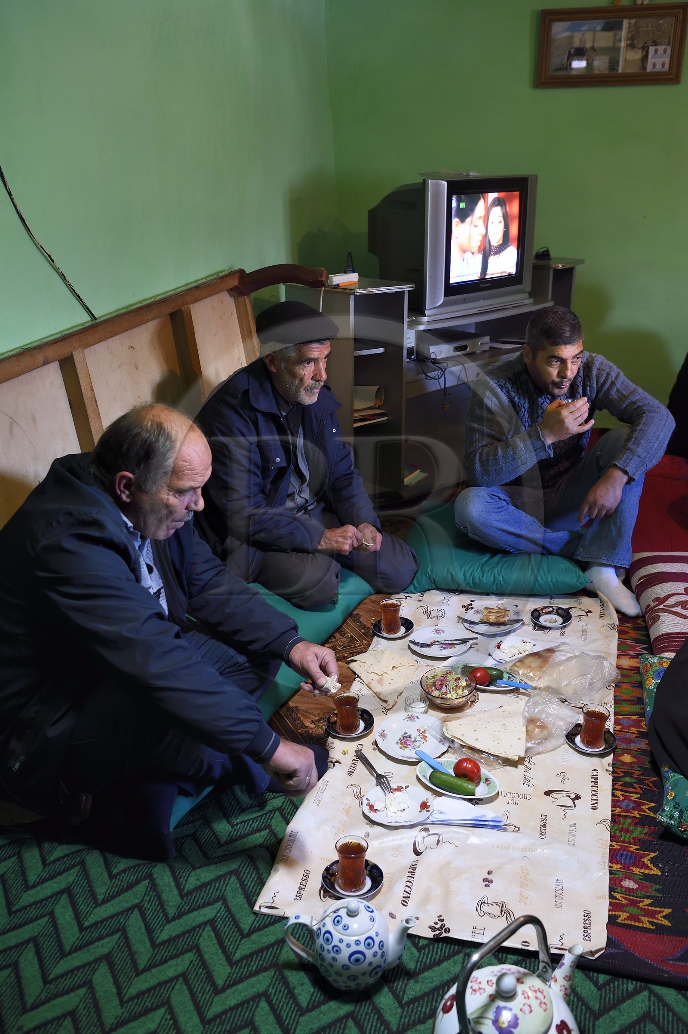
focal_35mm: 34
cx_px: 344
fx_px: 976
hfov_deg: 38.8
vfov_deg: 55.8
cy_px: 517
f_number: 4.5
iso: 1600
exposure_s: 1/50
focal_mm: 34
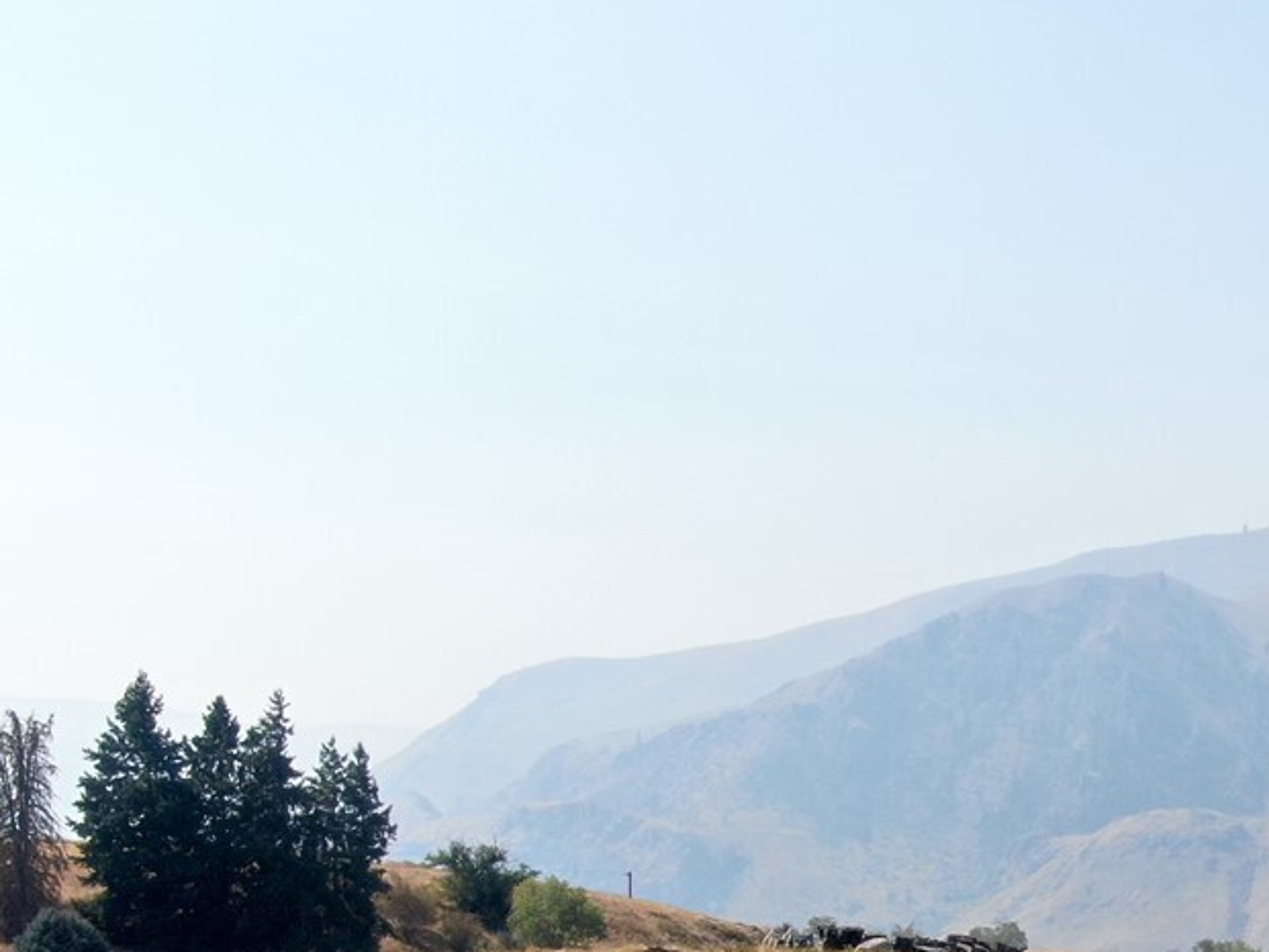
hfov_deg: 22.0
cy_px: 1097
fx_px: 3117
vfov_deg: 16.7
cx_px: 1338
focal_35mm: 85
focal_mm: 5.69
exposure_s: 1/1000
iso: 100
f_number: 3.2
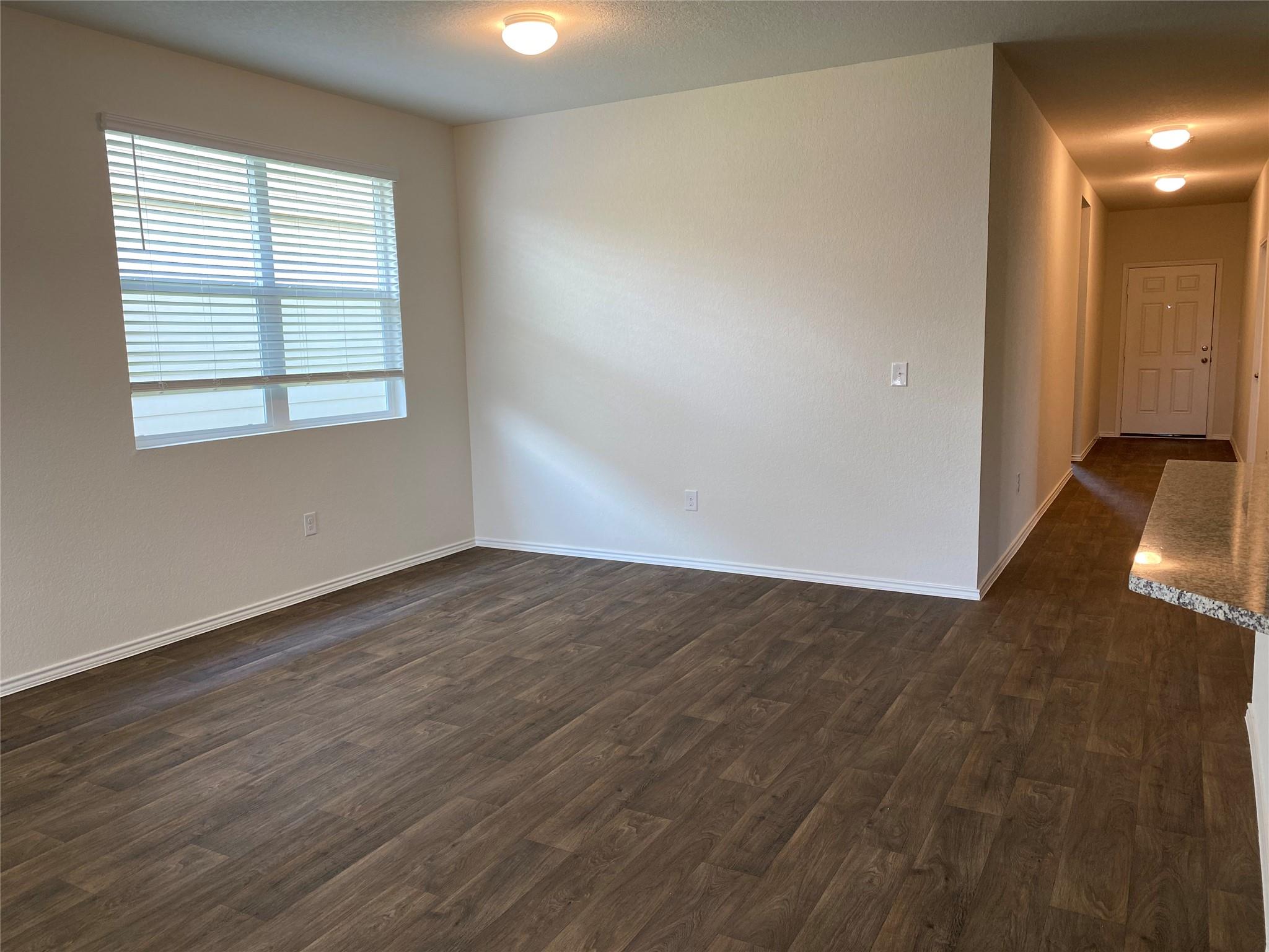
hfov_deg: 67.3
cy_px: 476
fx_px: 953
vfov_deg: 53.1
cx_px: 634
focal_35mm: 26
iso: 64
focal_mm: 4.25
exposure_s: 1/60
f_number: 1.8
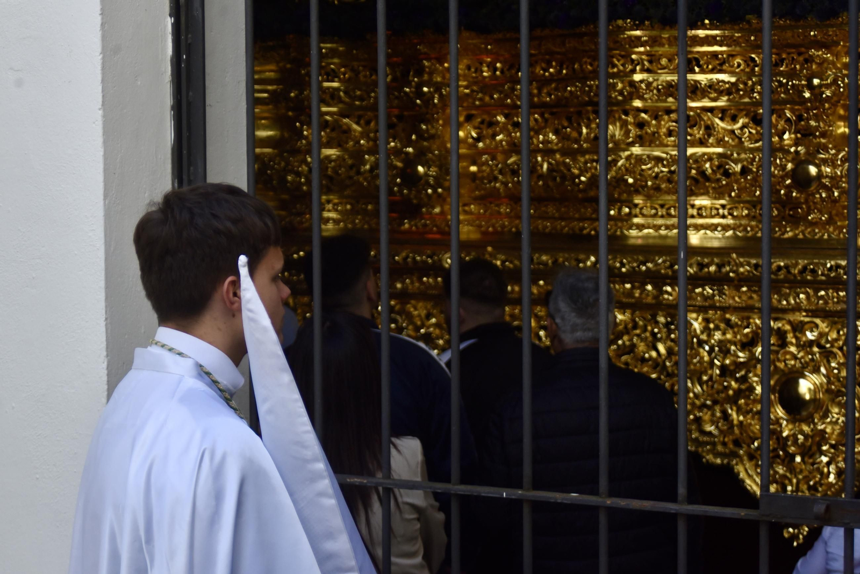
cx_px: 430
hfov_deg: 26.0
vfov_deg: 17.5
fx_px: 1864
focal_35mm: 78
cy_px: 287
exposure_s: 1/500
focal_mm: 78
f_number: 5.6
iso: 1400
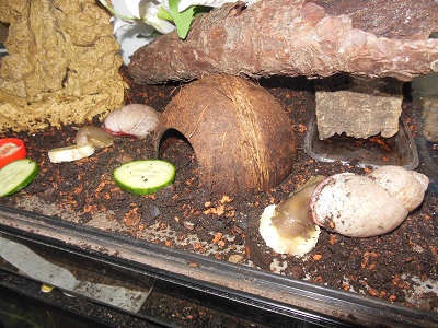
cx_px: 219
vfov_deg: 54.9
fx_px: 316
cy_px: 164
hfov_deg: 69.4
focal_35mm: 25
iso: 125
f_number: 3.2
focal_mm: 4.5
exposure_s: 1/25
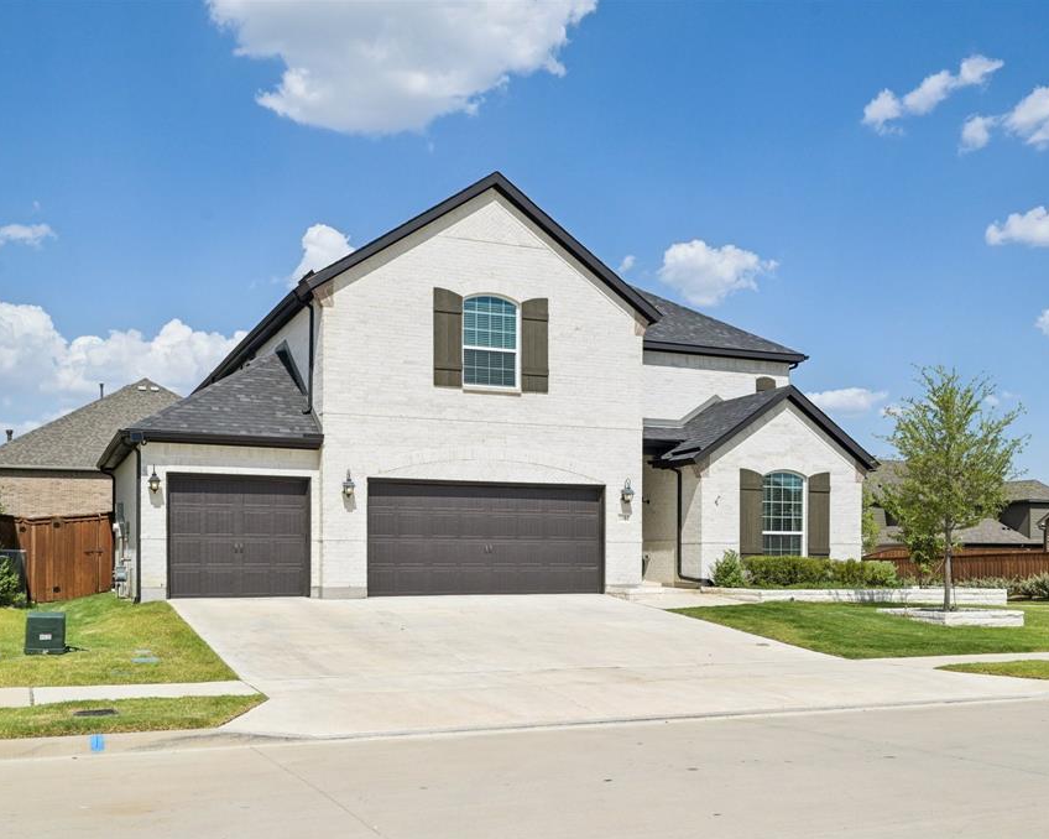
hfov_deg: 52.8
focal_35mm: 34
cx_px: 547
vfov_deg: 43.3
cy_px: 421
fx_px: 1055
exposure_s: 1/3200
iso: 400
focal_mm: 30
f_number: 8
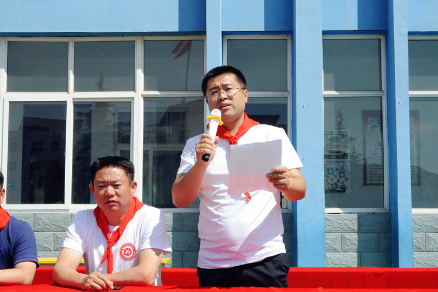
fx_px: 462
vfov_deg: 35.0
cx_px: 219
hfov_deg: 50.7
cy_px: 146
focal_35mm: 38
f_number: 20
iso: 3200
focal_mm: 38
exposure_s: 1/1600
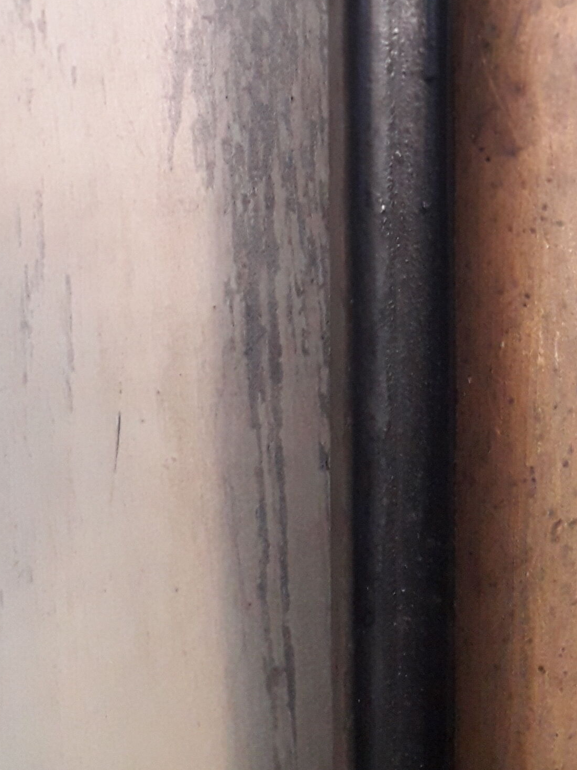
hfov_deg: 23.9
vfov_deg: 30.6
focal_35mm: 60
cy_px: 60
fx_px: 1333
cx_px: 491
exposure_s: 1/25
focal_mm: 3.6
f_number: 1.9
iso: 320
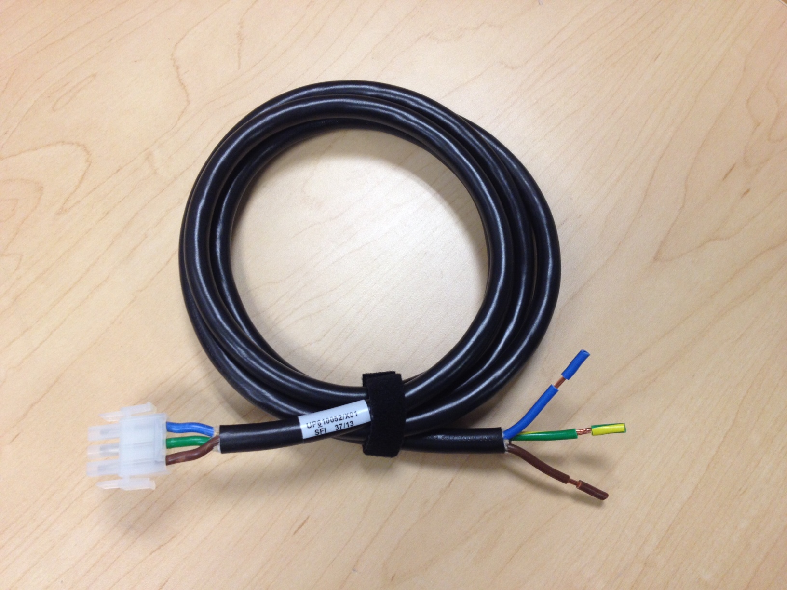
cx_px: 394
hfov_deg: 52.6
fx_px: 796
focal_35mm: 35
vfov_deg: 40.7
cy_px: 295
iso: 100
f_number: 2.4
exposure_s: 1/20
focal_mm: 4.28
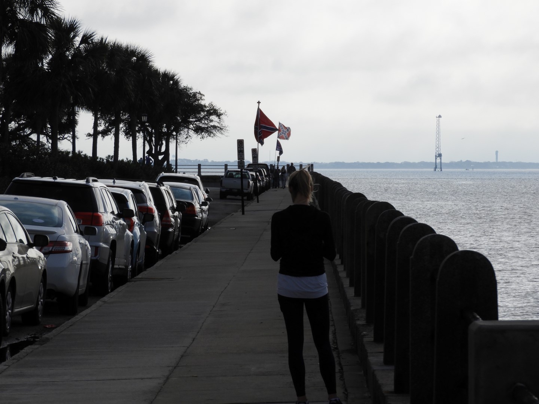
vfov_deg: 7.4
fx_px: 3114
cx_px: 270
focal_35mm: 200
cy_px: 202
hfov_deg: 9.9
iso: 100
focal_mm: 35.8
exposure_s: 1/1600
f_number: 5.3
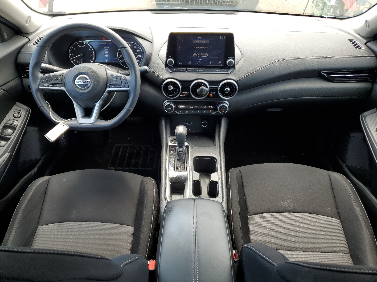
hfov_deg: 67.3
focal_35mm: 26
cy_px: 141
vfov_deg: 53.1
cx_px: 188
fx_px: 283
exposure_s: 1/192
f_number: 1.5
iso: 50
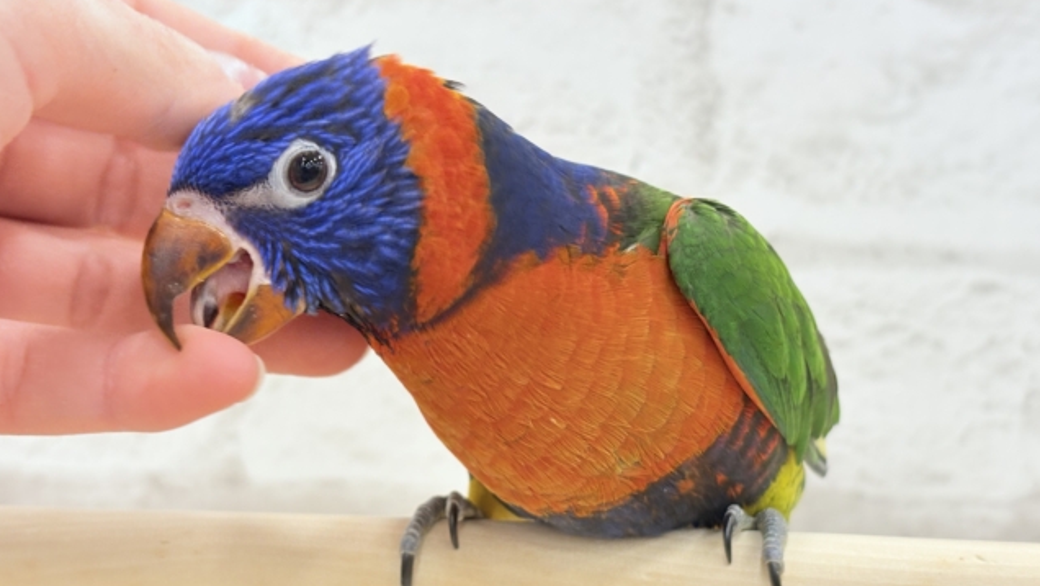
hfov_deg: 36.6
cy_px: 336
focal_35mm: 57
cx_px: 522
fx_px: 1572
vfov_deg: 21.1
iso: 80
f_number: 1.6
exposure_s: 1/50
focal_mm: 5.96
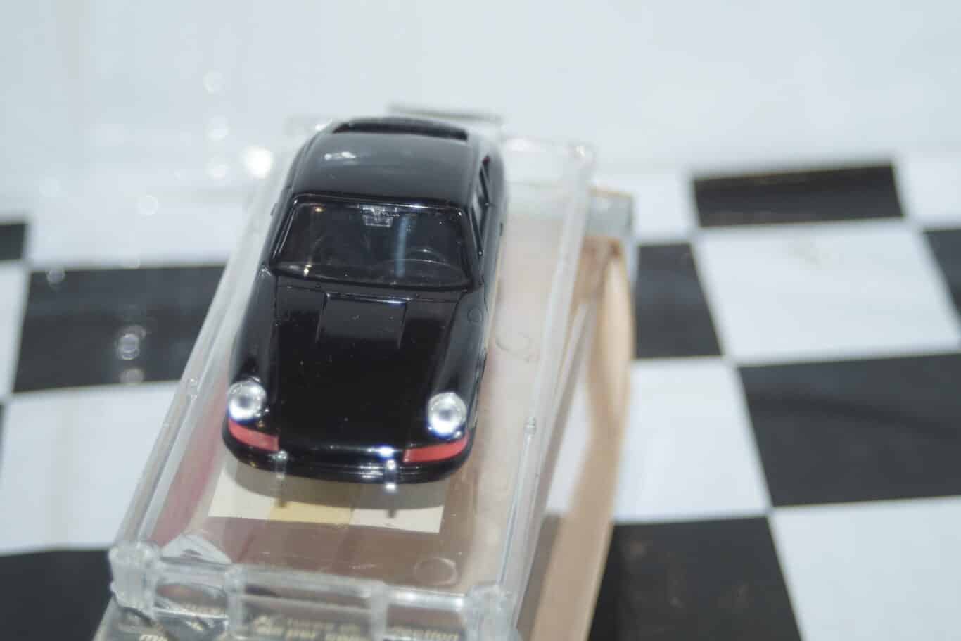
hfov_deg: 22.6
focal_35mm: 90
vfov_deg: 15.2
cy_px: 320
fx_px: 2403
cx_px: 480
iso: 400
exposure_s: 1/100
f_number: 5.6
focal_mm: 60
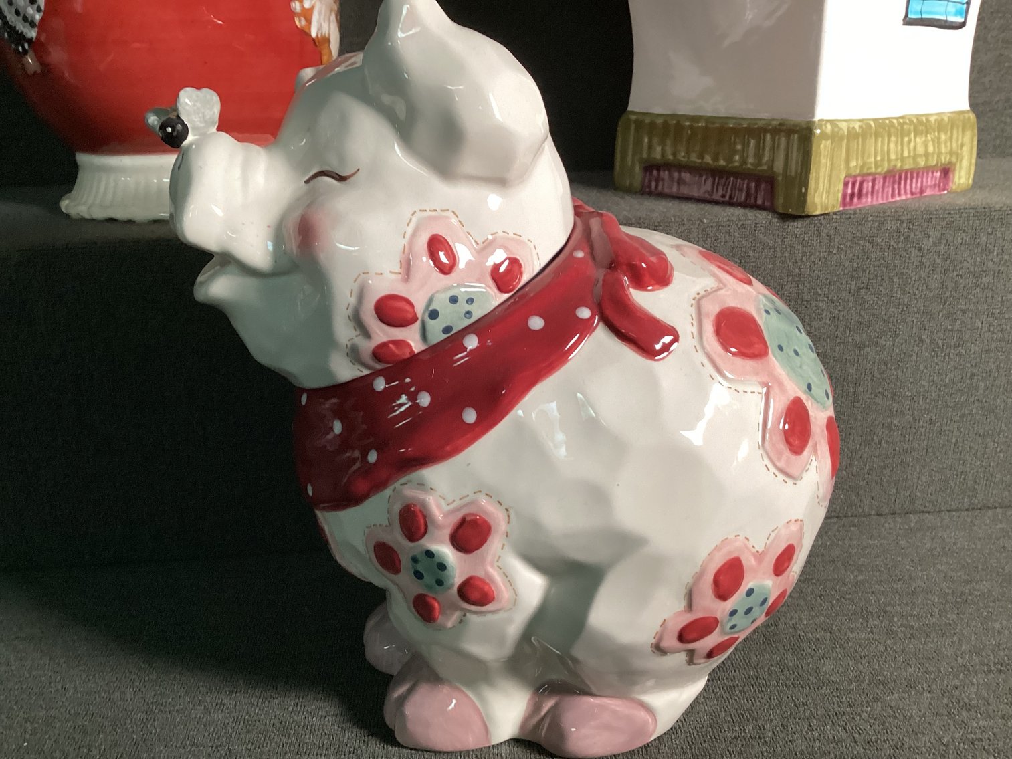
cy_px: 380
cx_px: 506
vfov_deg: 45.4
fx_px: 906
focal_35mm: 31
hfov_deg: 58.3
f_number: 2.4
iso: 160
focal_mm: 3.3
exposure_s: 1/60
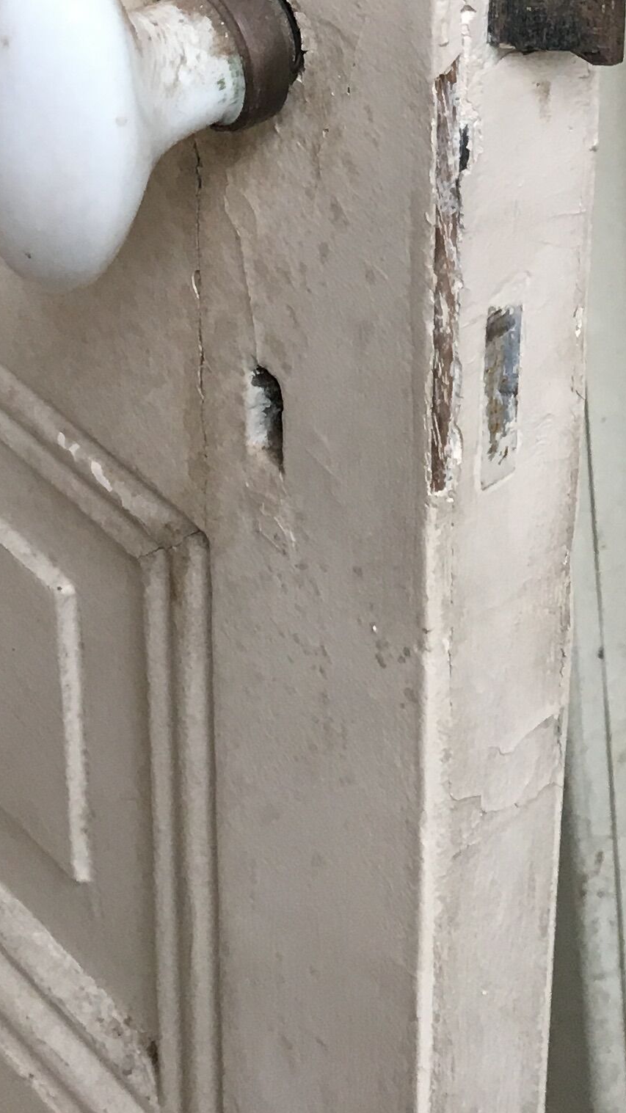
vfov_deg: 22.6
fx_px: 2479
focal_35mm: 84
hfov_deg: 14.4
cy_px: -329
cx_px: 412
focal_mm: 4.15
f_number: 2.2
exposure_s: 1/33
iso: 40
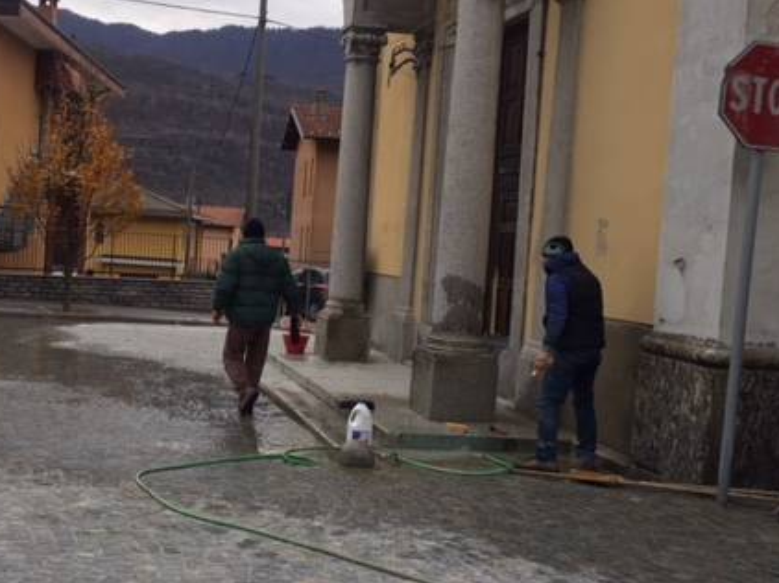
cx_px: 210
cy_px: 292
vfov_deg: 32.8
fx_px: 990
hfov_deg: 41.9
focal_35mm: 44
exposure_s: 1/100
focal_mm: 4.15
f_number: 2.2
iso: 32
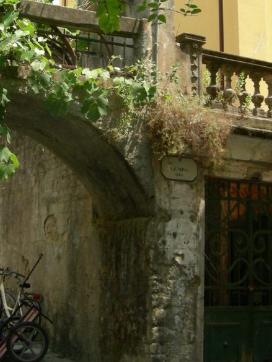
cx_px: 87
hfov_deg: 23.2
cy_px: 64
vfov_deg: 29.9
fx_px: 660
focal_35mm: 63
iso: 64
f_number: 5.4
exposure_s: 1/163
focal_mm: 7.5
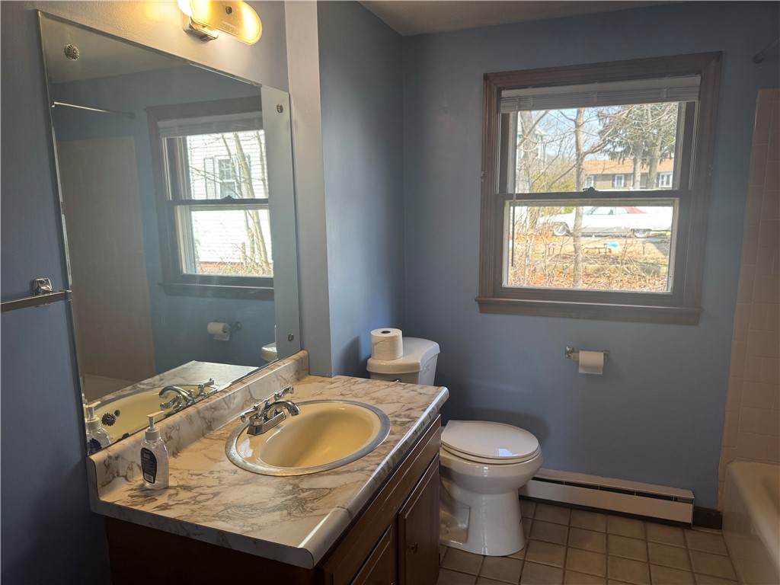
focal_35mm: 24
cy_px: 292
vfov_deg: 56.8
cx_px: 390
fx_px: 541
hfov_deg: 71.6
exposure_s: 1/120
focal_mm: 6.76
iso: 64
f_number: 1.78
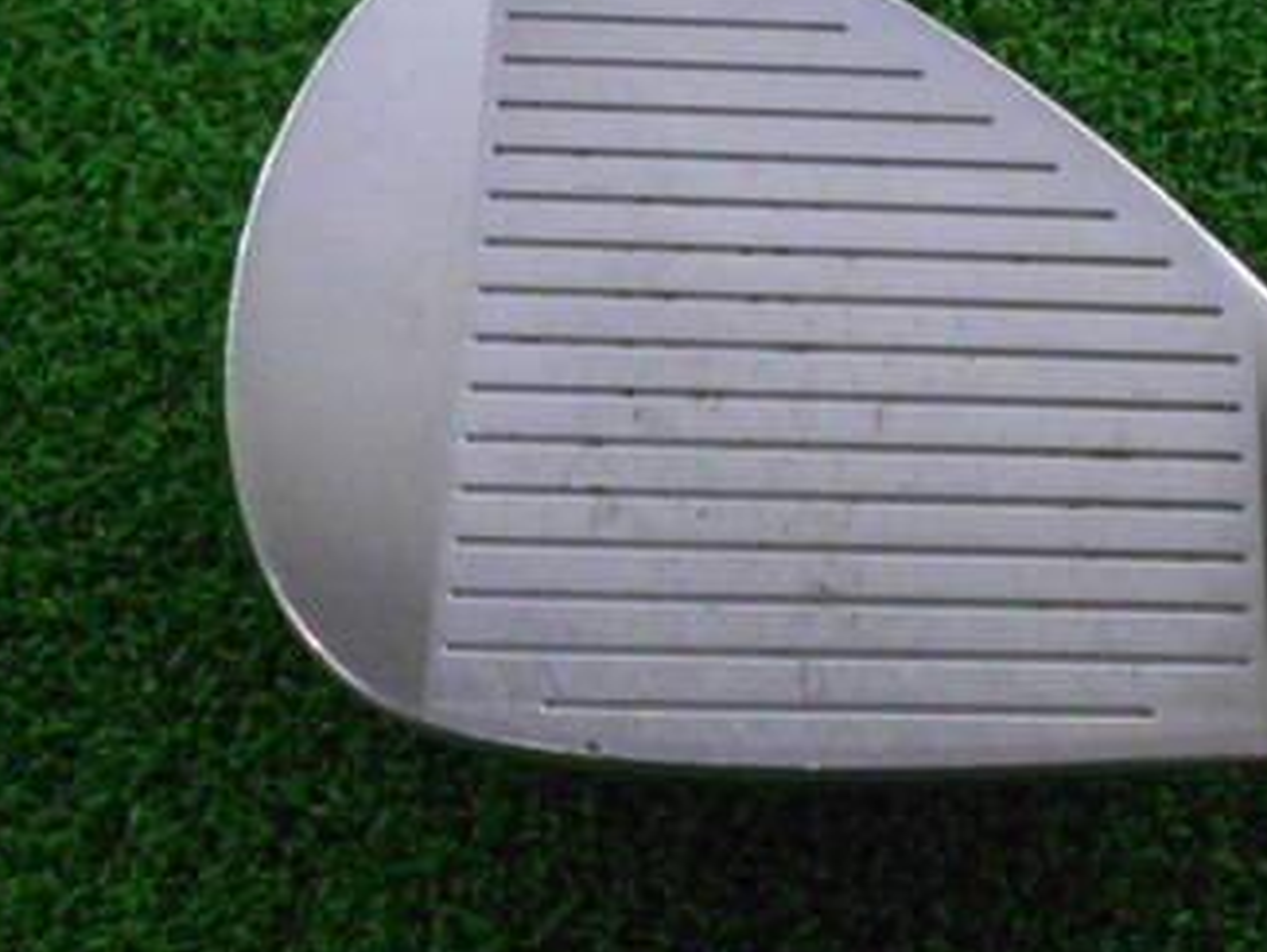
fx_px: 1868
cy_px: 350
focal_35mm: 51
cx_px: 944
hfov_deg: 36.6
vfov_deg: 28.5
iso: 640
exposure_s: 1/250
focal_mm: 4.6
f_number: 3.2
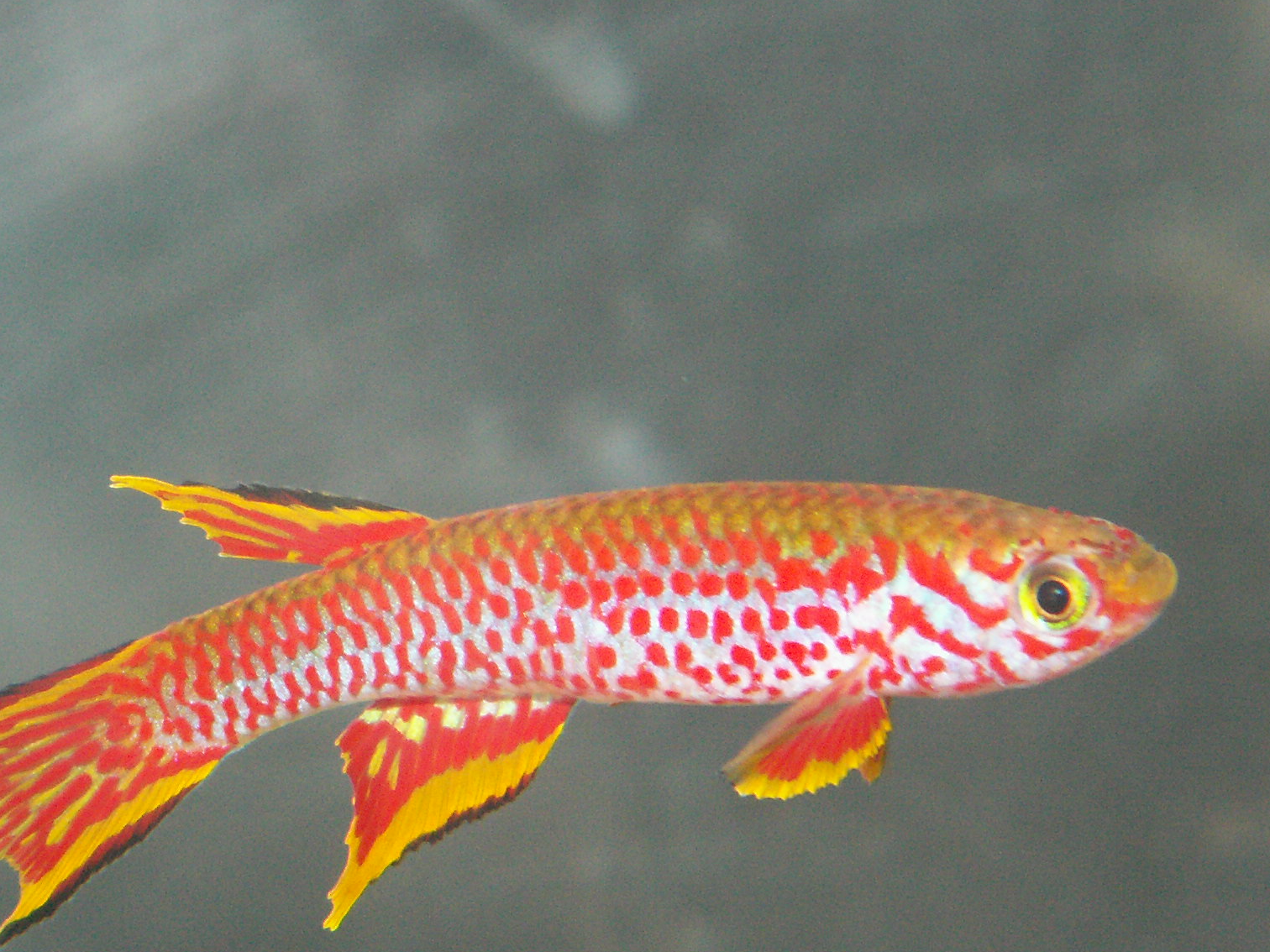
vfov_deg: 14.1
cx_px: 577
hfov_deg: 18.7
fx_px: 3852
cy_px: 615
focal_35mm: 105
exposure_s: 1/40
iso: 160
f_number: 3.2
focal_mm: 10.28
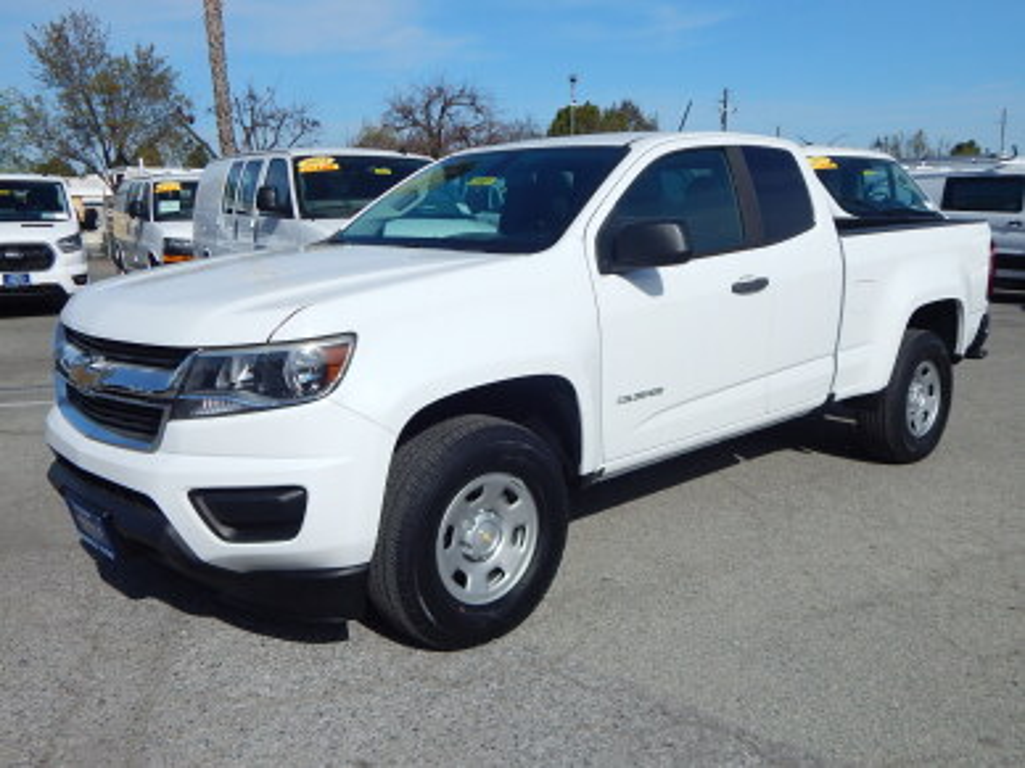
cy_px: 384
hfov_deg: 58.4
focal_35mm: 31
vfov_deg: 45.4
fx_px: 918
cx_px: 512
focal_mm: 5.6
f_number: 6.5
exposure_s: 1/1500
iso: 125
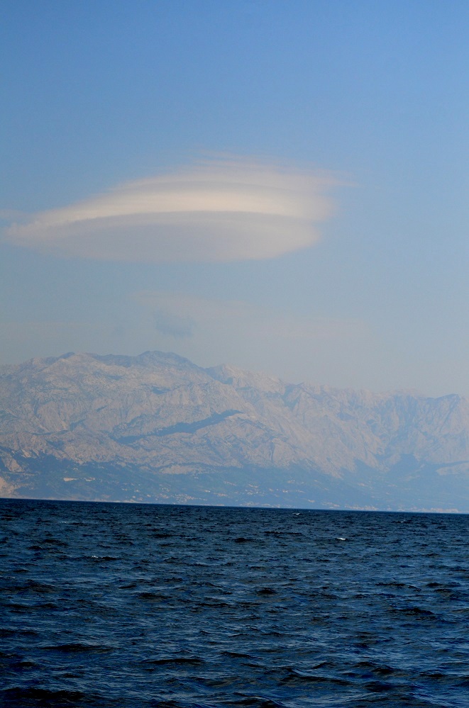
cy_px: 354
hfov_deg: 13.0
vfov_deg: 19.5
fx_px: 2062
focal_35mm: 105
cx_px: 234
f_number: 5
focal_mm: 70
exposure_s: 1/5000
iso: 800
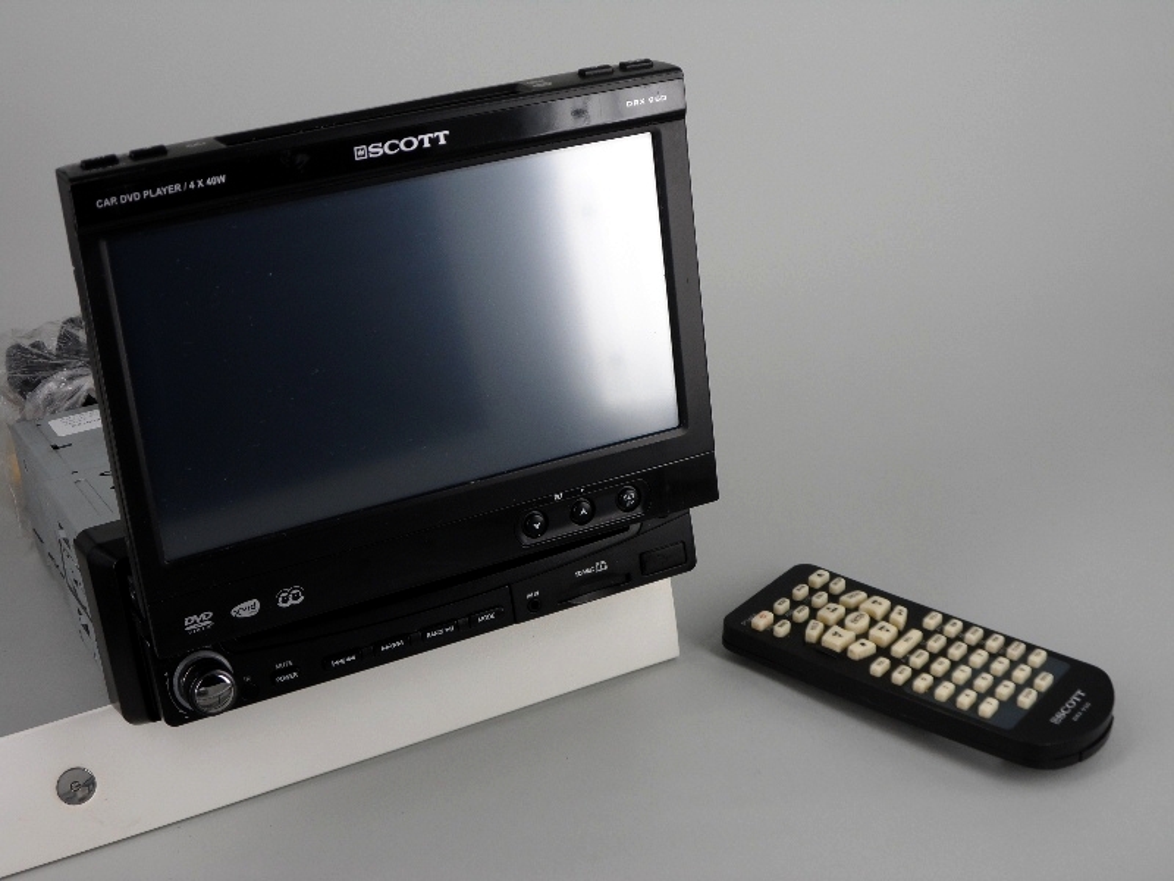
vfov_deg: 27.0
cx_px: 587
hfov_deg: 35.5
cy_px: 440
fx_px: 1831
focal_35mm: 54
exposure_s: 1/180
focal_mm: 9.8
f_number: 4.1
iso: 80
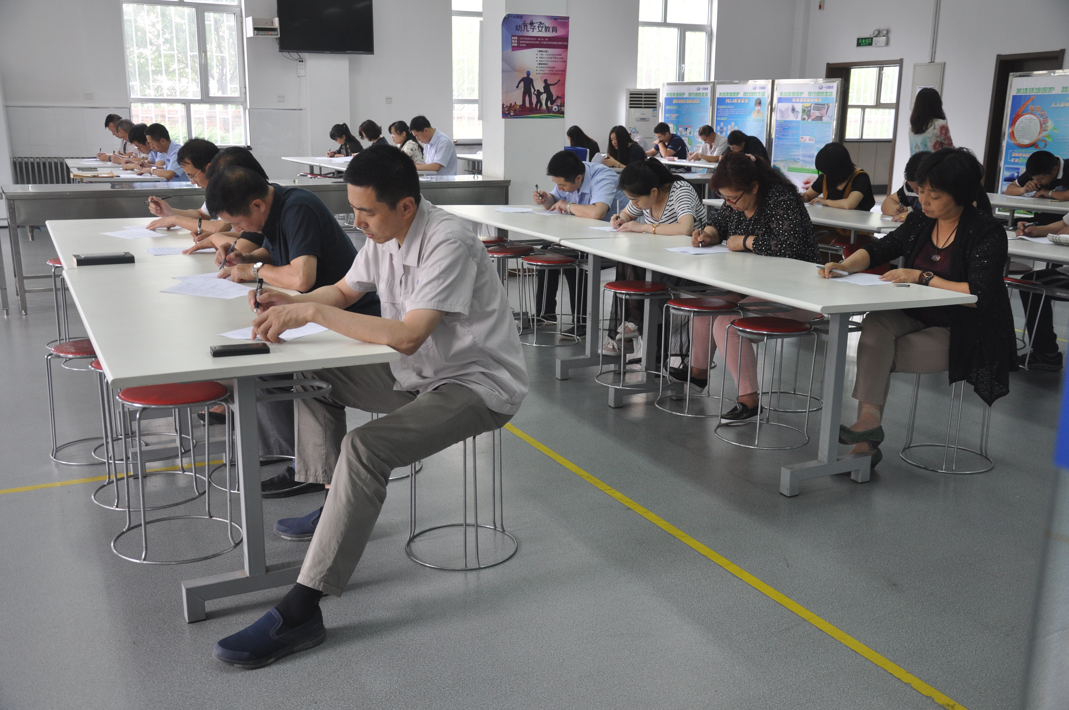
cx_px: 534
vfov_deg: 36.8
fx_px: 1068
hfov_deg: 53.2
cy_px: 355
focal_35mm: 36
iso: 400
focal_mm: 24
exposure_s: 1/60
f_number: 4
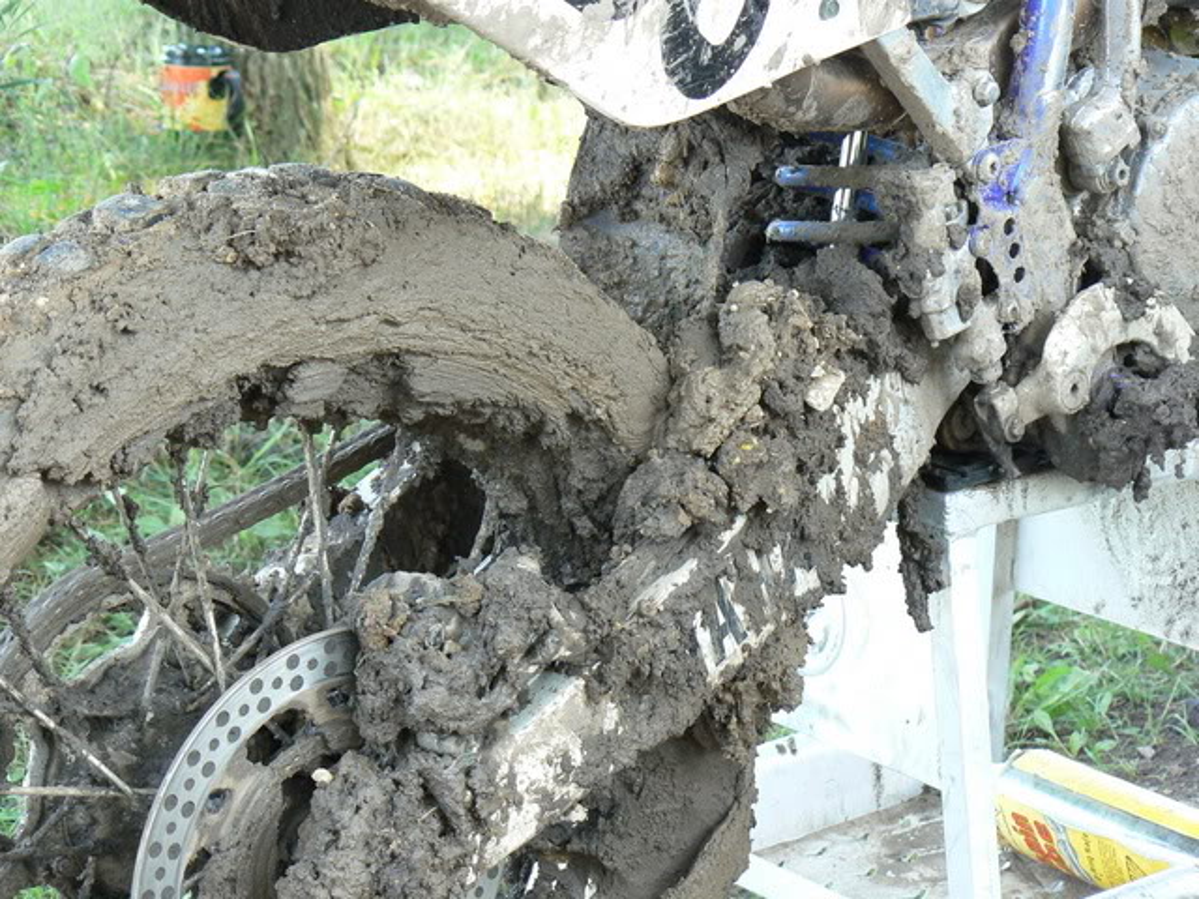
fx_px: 3533
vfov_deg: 14.5
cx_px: 600
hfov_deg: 19.3
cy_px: 450
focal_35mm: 102
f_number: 3.2
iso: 200
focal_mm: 16.9
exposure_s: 1/50
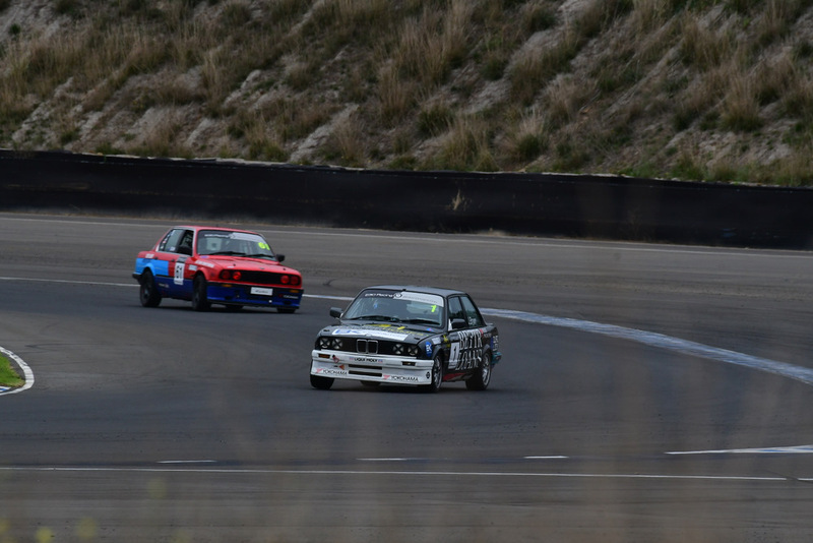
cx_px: 406
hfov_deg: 2.7
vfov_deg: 1.8
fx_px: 16943
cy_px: 272
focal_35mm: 750
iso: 640
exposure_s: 1/640
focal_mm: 500
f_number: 11
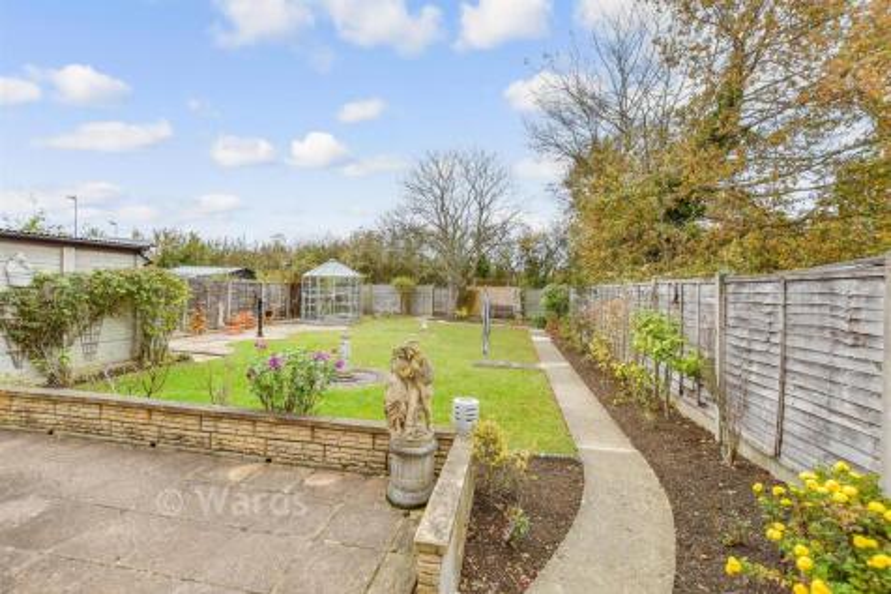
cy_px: 297
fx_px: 371
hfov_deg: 100.4
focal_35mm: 15
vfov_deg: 77.3
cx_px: 446
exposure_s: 1/80
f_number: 8
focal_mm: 10
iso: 200
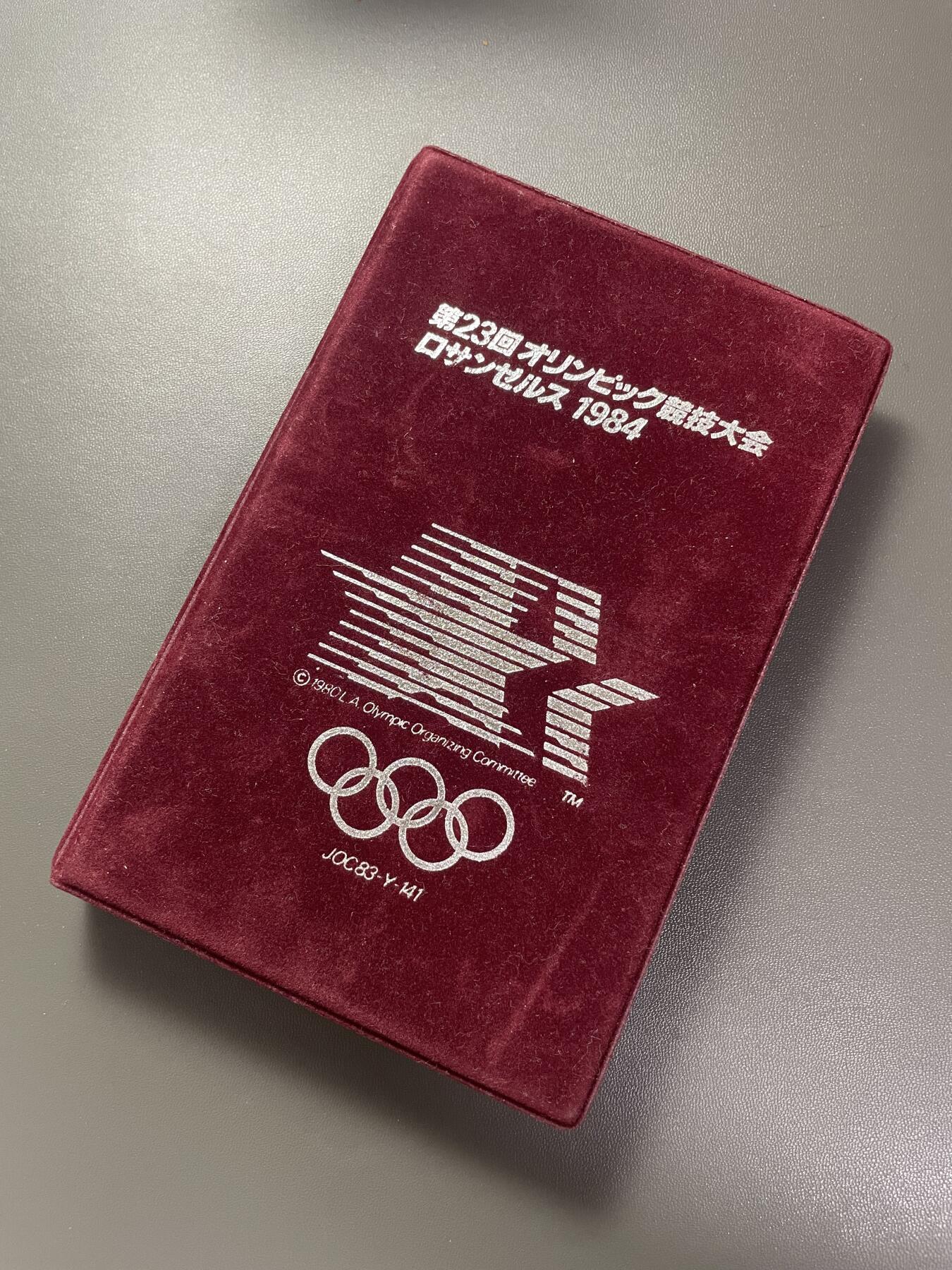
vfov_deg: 67.3
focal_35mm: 26
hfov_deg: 53.1
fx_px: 953
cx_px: 476
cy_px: 635
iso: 200
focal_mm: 4.2
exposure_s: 1/59
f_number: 1.6
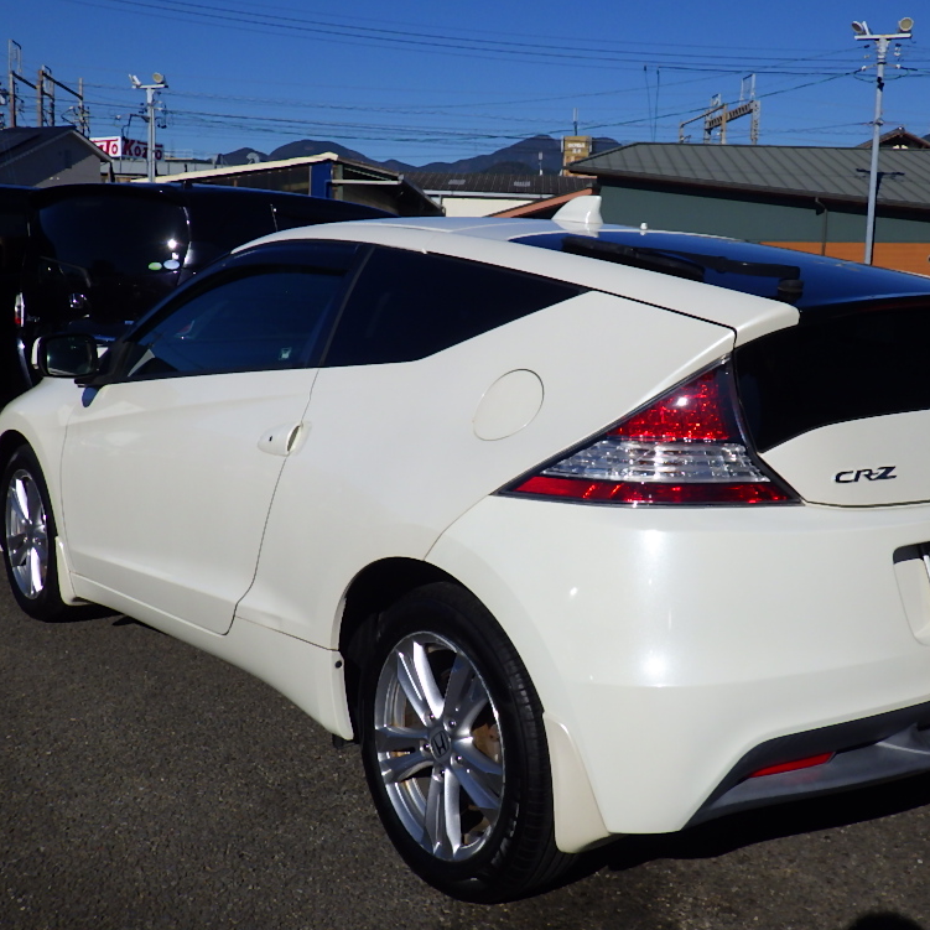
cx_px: 560
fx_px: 1246
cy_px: 474
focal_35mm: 41
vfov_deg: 40.9
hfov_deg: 40.7
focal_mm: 6.1
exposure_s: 1/2500
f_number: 4.6
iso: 125
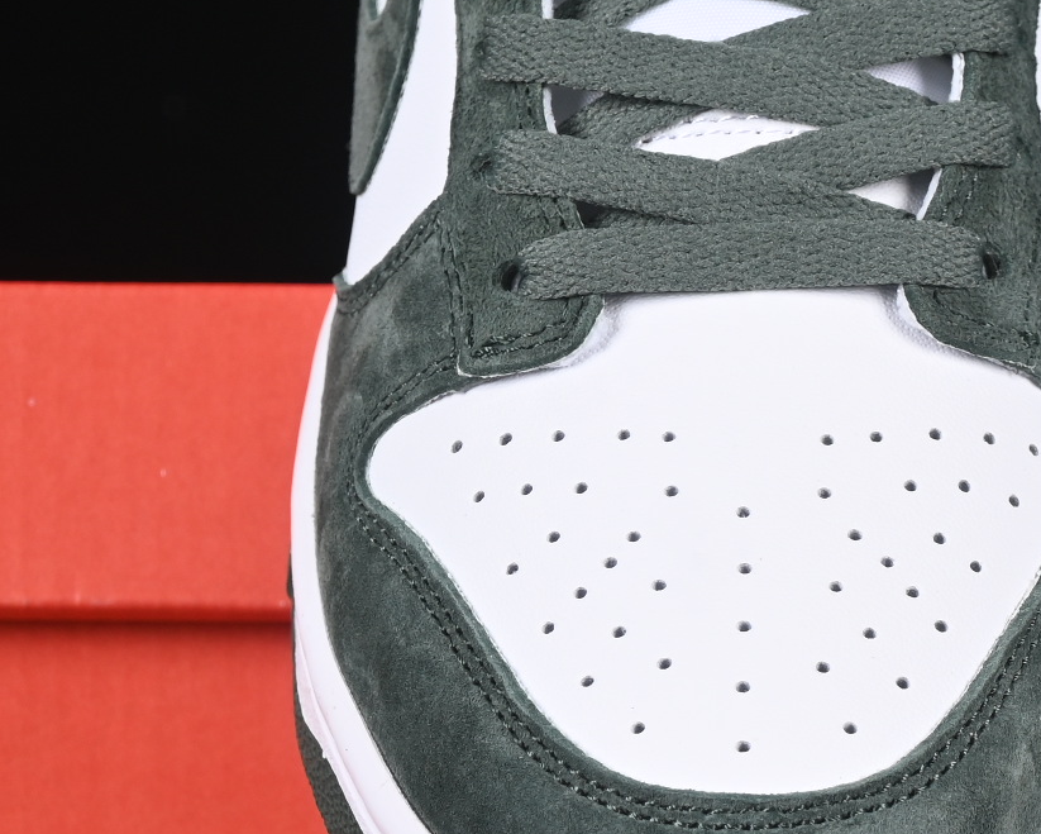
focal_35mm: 238
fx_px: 7335
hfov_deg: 8.1
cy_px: 366
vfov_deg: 6.5
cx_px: 1113
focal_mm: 50
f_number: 7.1
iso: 160
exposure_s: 1/60
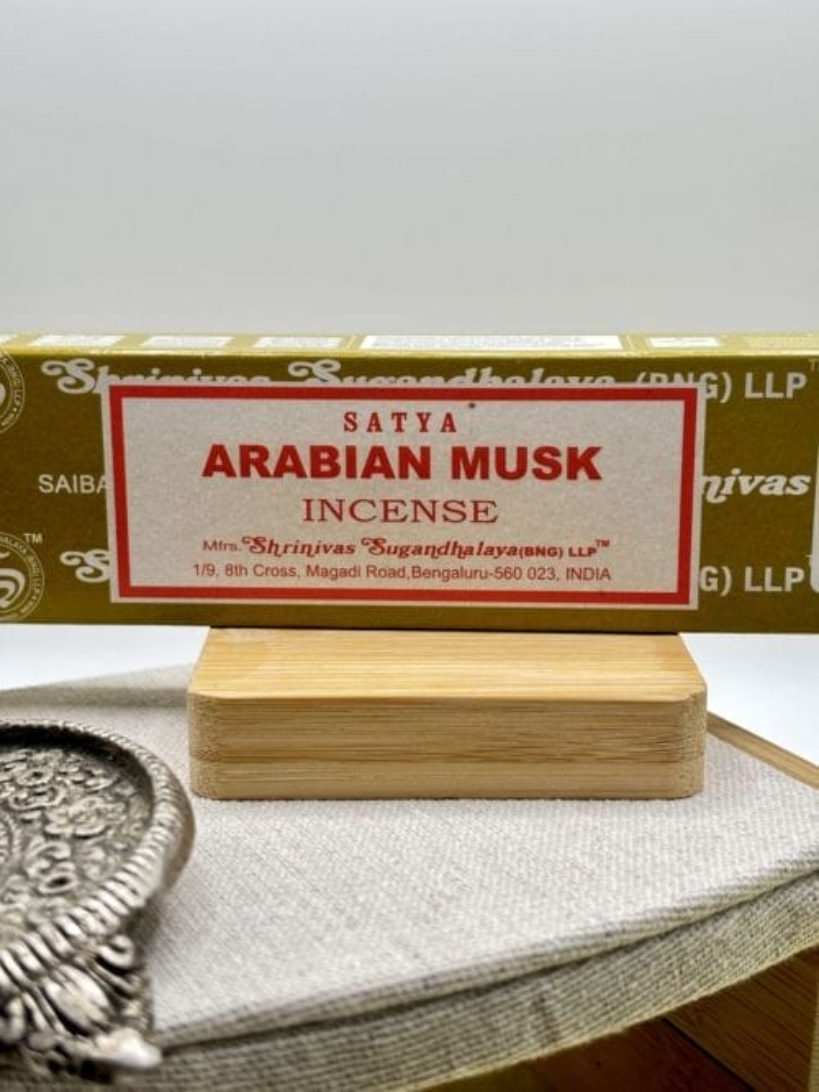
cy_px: 546
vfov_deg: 36.8
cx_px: 410
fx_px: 1641
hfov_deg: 28.0
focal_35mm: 52
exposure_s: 1/100
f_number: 1.6
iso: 32
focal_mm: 5.96
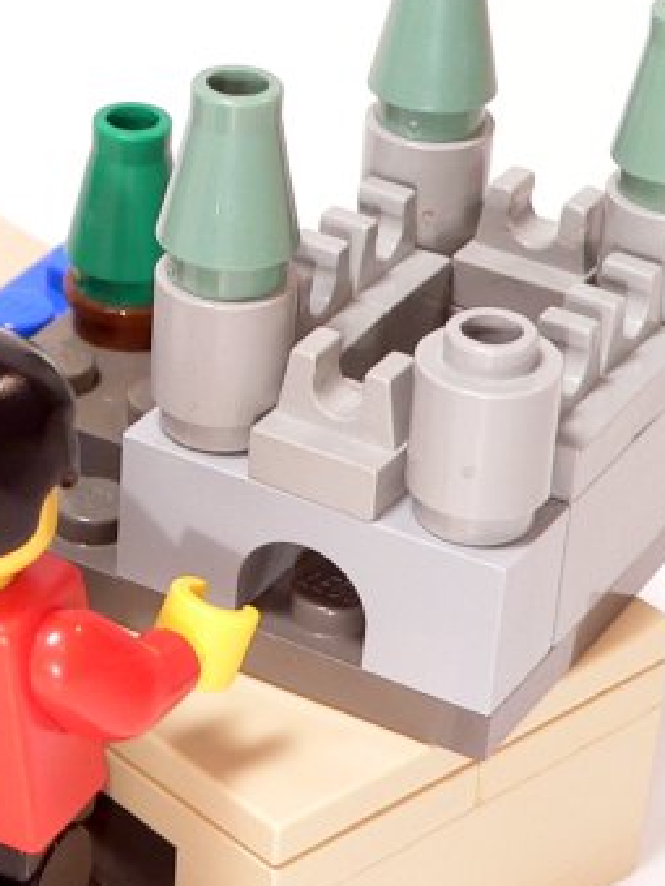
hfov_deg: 12.2
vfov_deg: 16.4
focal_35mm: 120
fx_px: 3074
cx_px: 5
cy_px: 558
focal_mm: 6.8
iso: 100
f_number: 3.3
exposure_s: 1/20
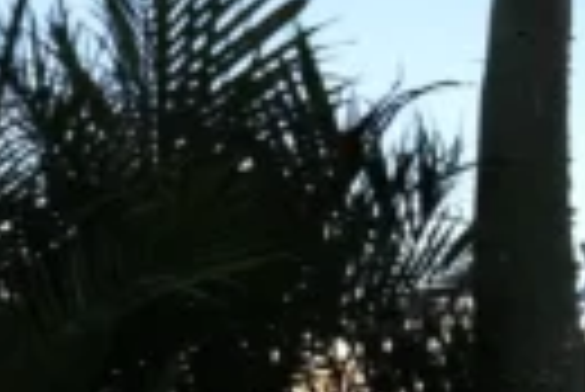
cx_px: 1796
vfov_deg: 11.6
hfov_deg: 10.9
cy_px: 358
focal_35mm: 118
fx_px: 1920
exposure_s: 1/250
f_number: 5
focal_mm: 10
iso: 80
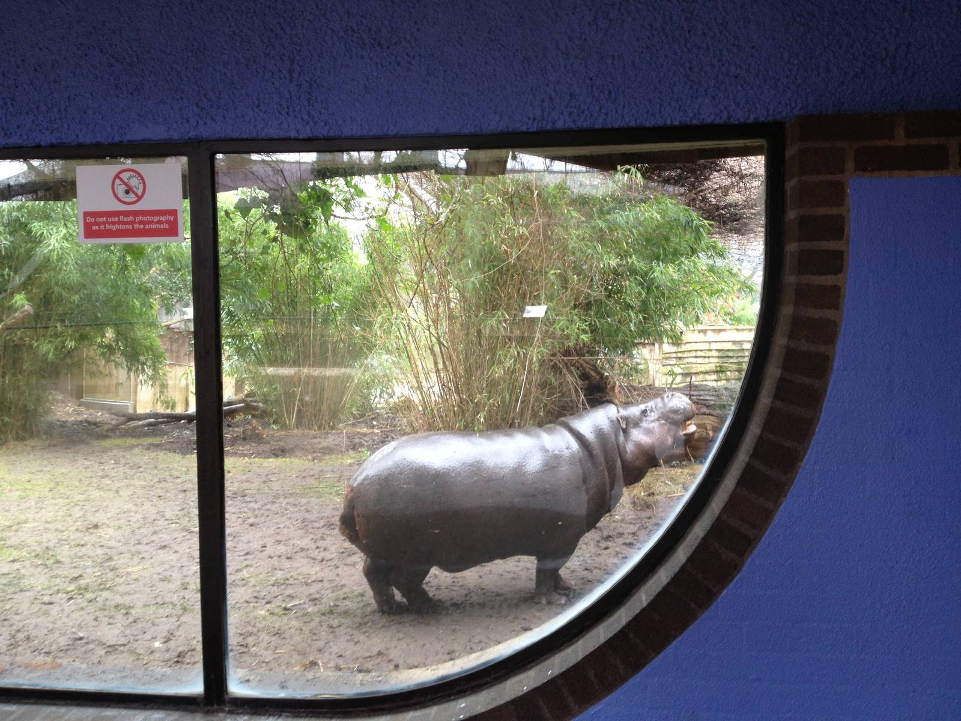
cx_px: 480
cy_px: 360
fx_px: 972
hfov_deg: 52.6
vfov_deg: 40.7
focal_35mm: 35
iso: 64
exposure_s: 1/20
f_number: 2.4
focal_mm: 4.28
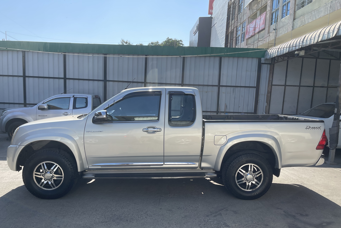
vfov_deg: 47.7
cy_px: 133
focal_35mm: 27
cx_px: 166
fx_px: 256
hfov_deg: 67.4
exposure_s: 1/2203
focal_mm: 5.1
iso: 32
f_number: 1.6
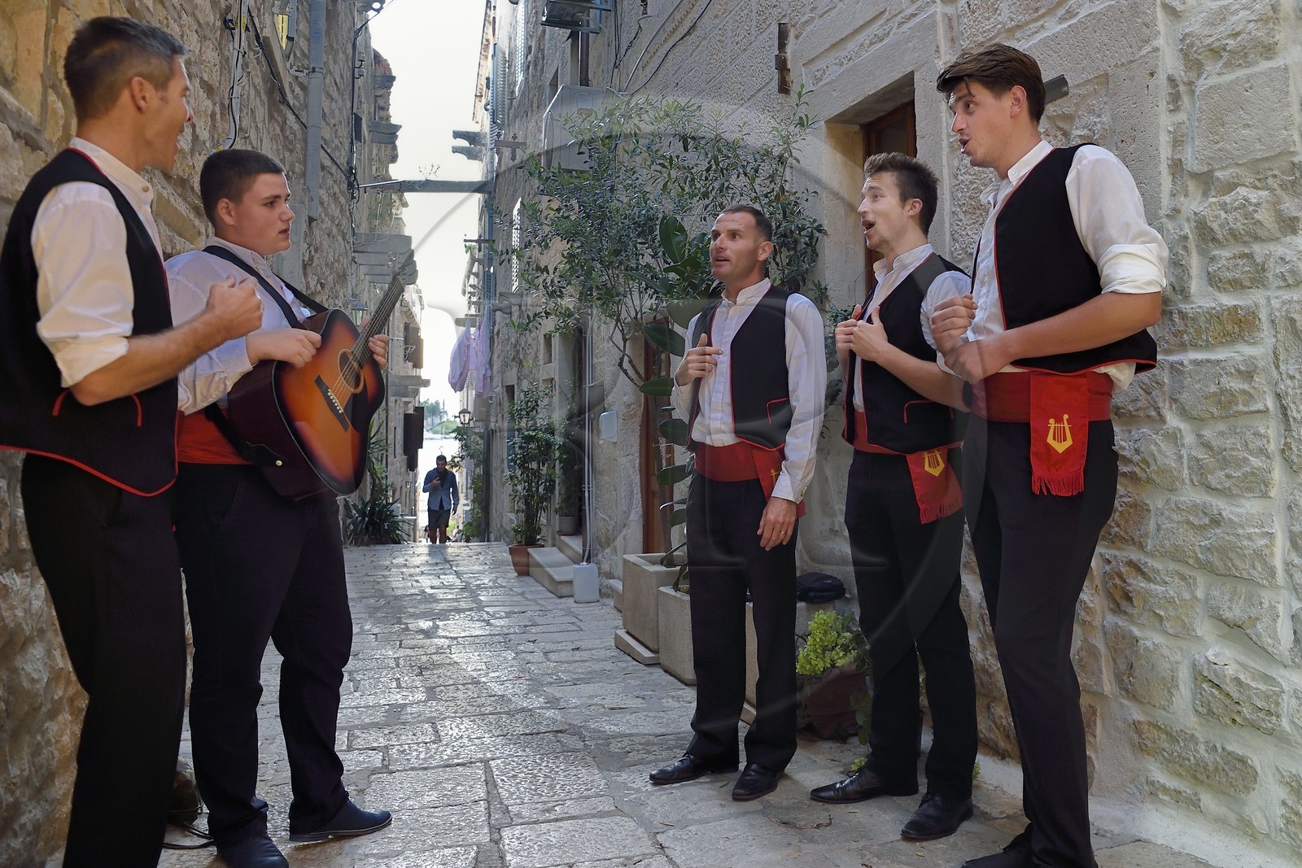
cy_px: 434
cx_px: 651
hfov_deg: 73.7
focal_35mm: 24
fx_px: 868
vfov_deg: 53.1
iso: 1600
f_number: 4.5
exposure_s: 1/30
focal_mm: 24
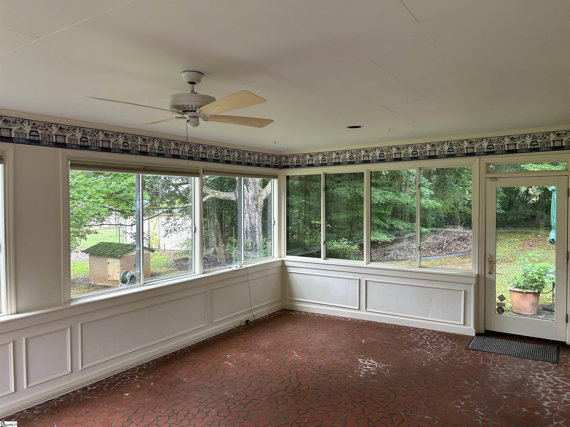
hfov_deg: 67.3
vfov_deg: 53.1
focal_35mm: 26
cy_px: 214
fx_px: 428
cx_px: 285
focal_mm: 5.7
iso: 80
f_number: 1.5
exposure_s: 1/60
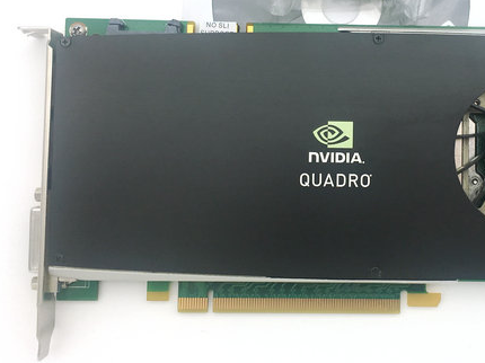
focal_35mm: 54
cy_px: 118
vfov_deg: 26.8
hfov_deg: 34.9
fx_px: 756
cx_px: 354
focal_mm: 4.15
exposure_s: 1/538
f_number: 2.2
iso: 25
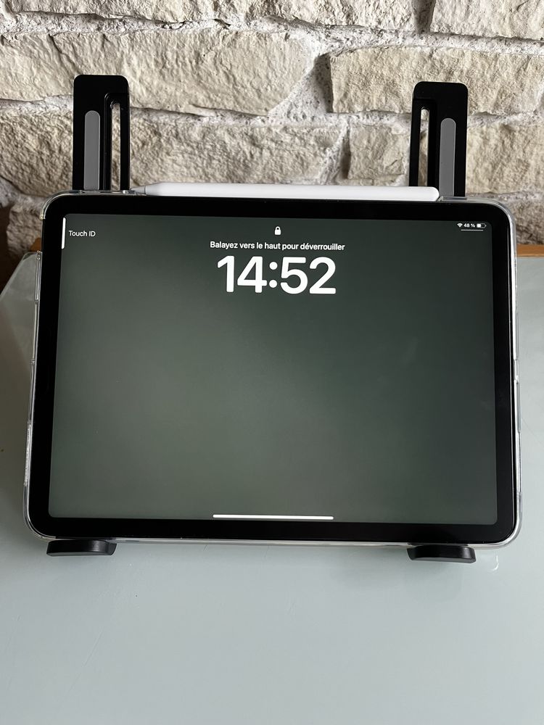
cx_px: 272
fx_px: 545
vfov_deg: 67.3
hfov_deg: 53.1
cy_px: 362
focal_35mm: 26
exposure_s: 1/60
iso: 200
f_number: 1.6
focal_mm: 5.1
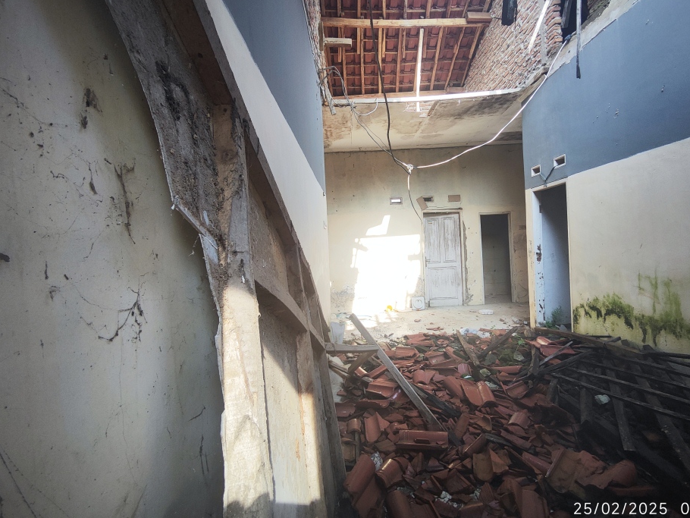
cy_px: 248
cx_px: 361
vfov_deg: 71.6
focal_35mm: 18
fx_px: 359
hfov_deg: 87.7
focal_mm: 2.13
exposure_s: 1/50
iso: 57
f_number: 2.4
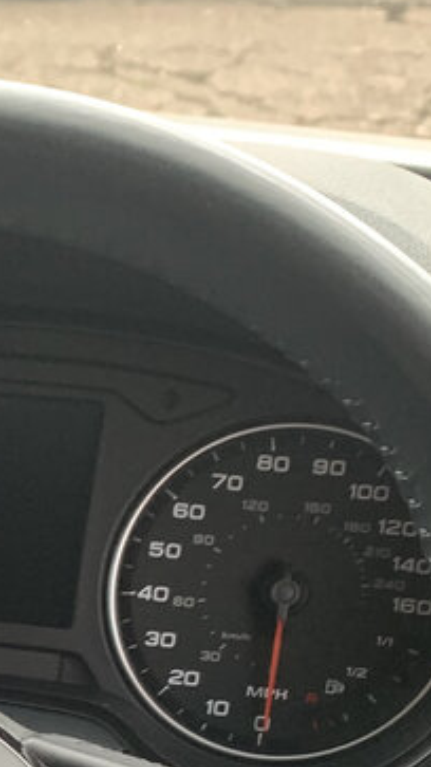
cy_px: 919
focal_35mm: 100
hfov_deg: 10.9
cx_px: -452
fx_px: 2033
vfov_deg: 20.0
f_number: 1.8
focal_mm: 4.25
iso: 100
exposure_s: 1/73
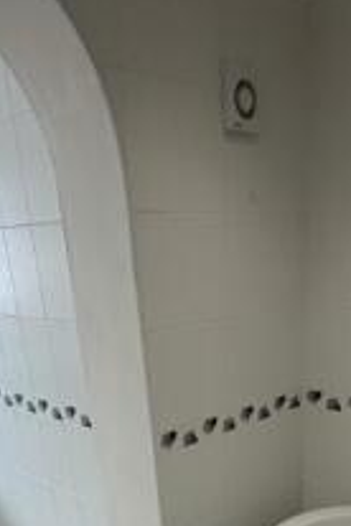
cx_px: 248
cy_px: 543
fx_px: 600
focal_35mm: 41
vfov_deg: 40.6
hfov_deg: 32.2
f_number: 2.2
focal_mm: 2.22
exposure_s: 1/100
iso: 80
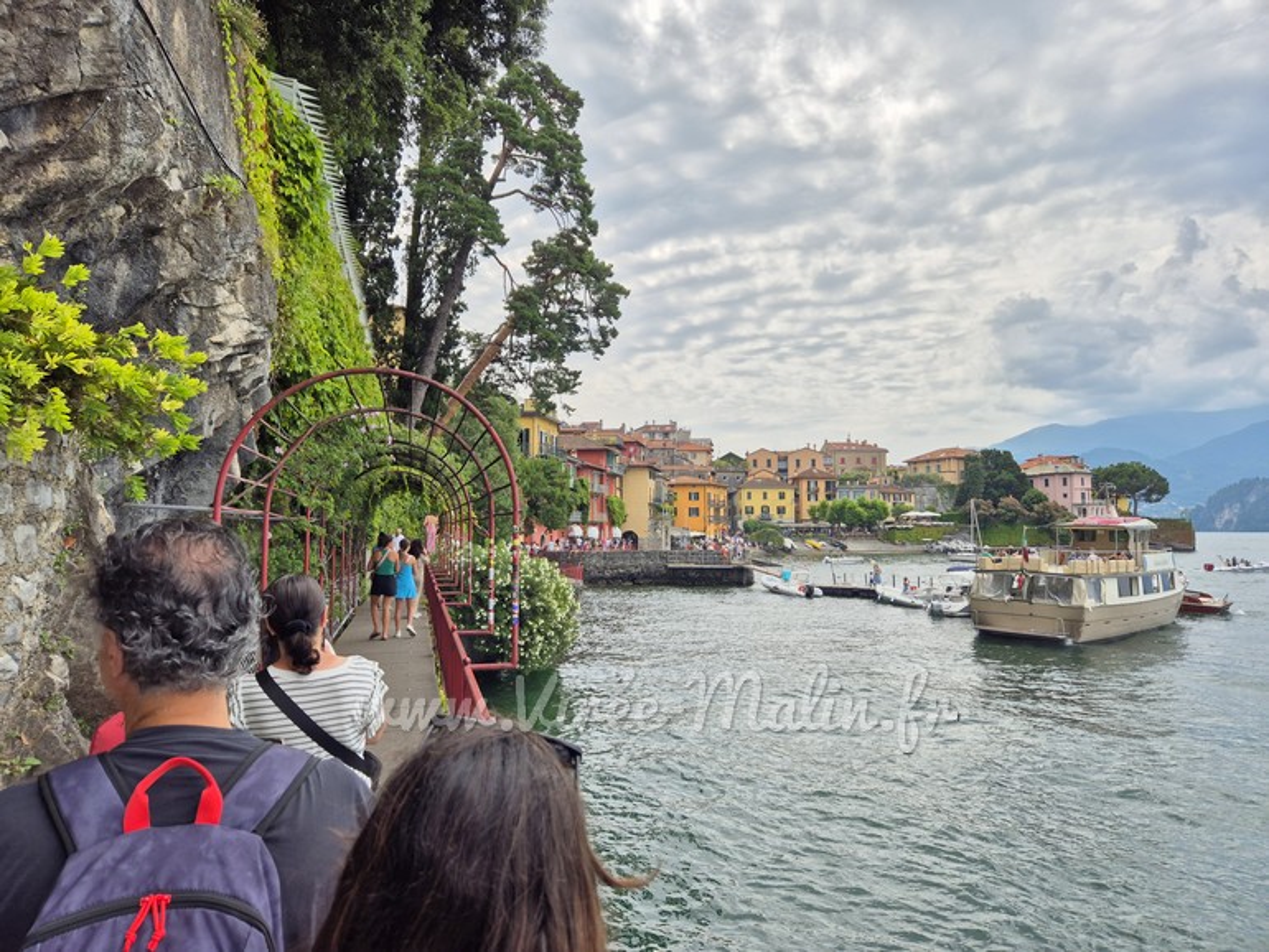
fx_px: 843
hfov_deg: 73.9
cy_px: 476
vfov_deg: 58.9
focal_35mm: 23
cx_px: 634
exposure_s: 1/1780
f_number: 1.8
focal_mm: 5.4
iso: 25
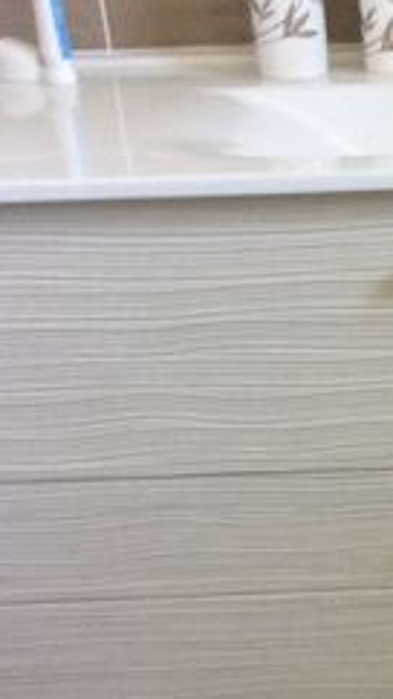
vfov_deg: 30.4
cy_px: 443
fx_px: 1279
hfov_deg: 16.5
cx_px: 520
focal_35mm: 69
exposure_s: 1/25
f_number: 2.4
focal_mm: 3.3
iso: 80
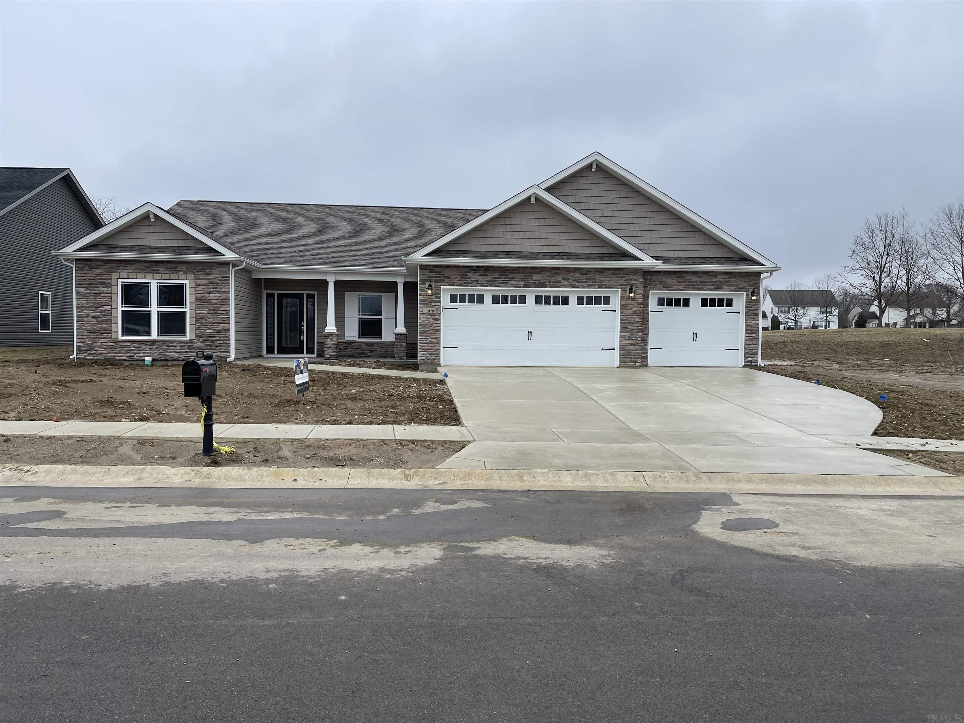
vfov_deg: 53.1
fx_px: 724
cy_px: 362
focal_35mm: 26
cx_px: 482
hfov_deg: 67.3
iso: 32
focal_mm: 5.1
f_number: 1.6
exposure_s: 1/2012
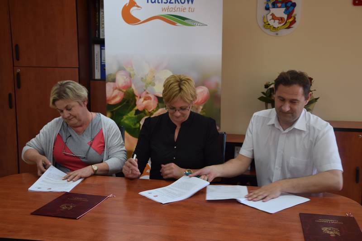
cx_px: 181
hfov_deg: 41.1
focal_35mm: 48
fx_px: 483
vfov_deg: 28.1
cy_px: 120
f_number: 4.2
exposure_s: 1/60
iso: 400
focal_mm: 32
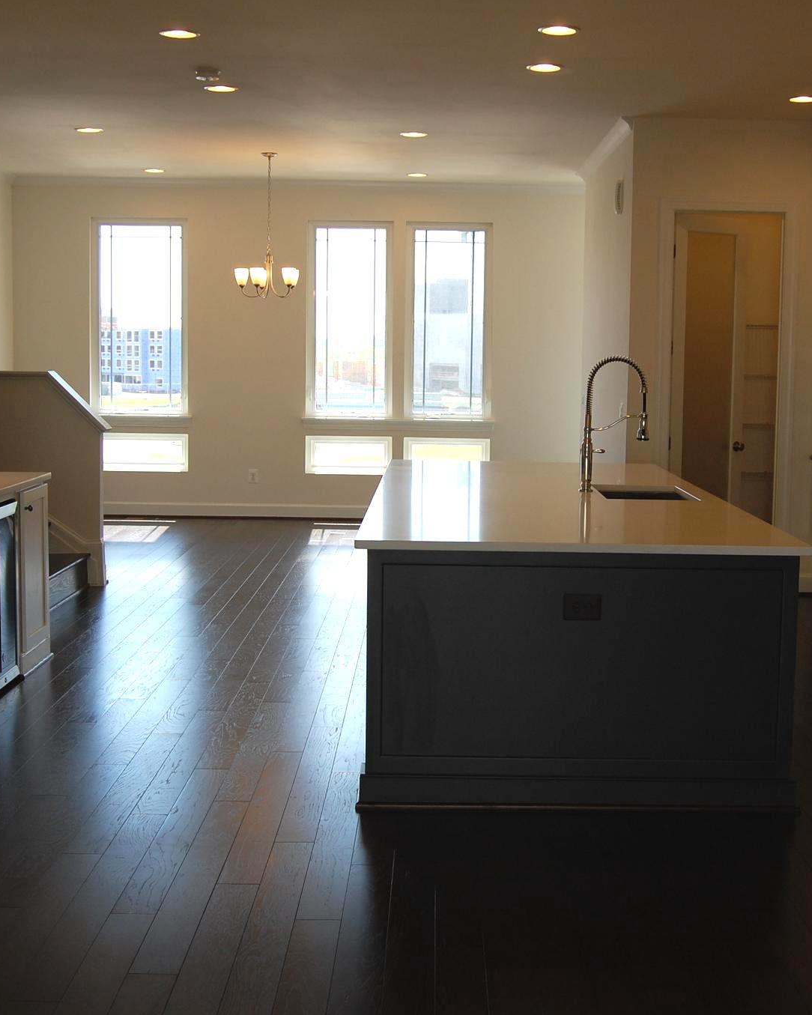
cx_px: 434
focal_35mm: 51
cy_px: 508
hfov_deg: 29.7
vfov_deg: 36.7
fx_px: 1532
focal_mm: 24
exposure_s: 1/125
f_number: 5.6
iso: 280
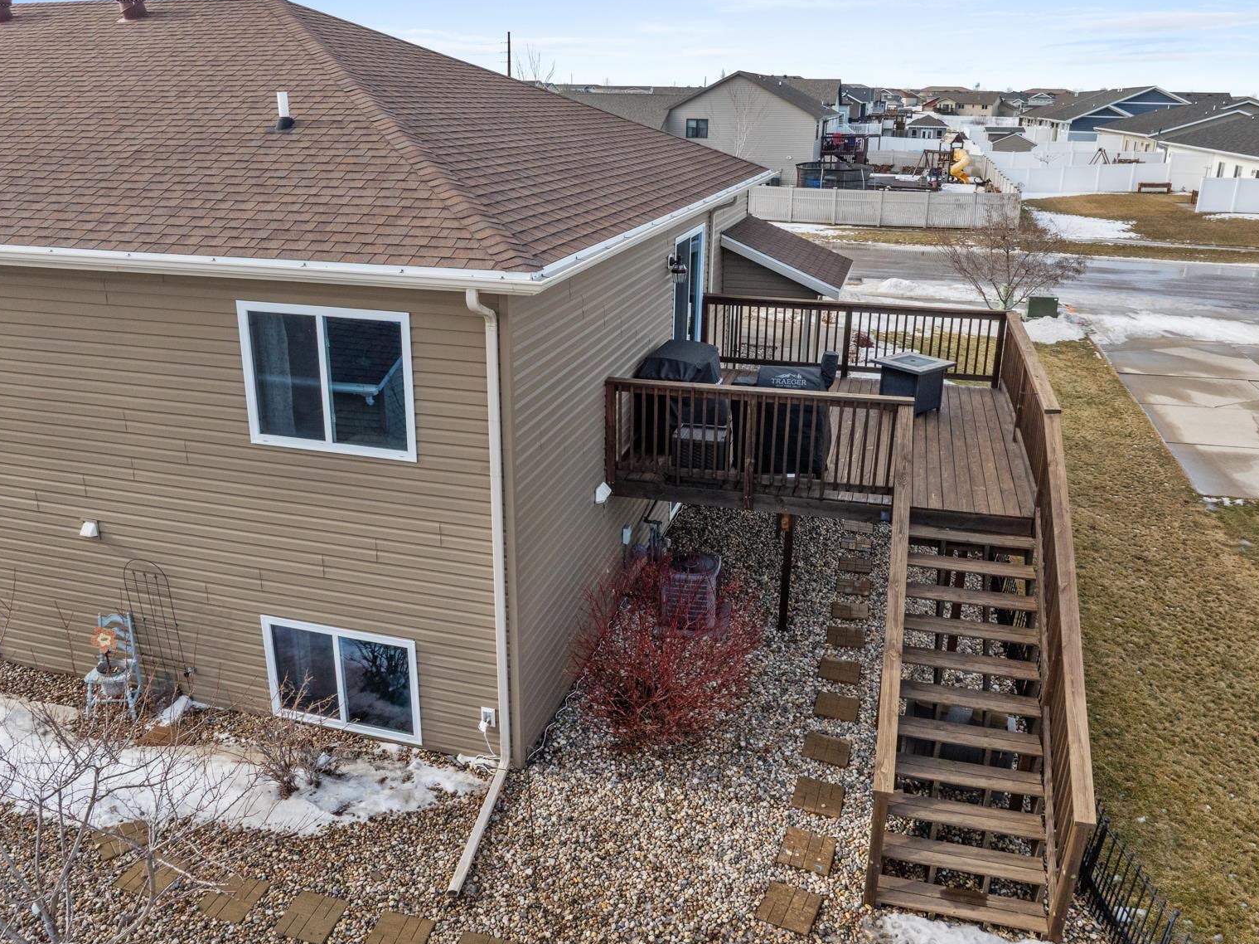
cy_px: 441
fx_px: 982
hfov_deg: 65.3
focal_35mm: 27
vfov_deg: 51.3
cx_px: 620
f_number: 7.1
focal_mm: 12.29
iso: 200
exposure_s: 1/640
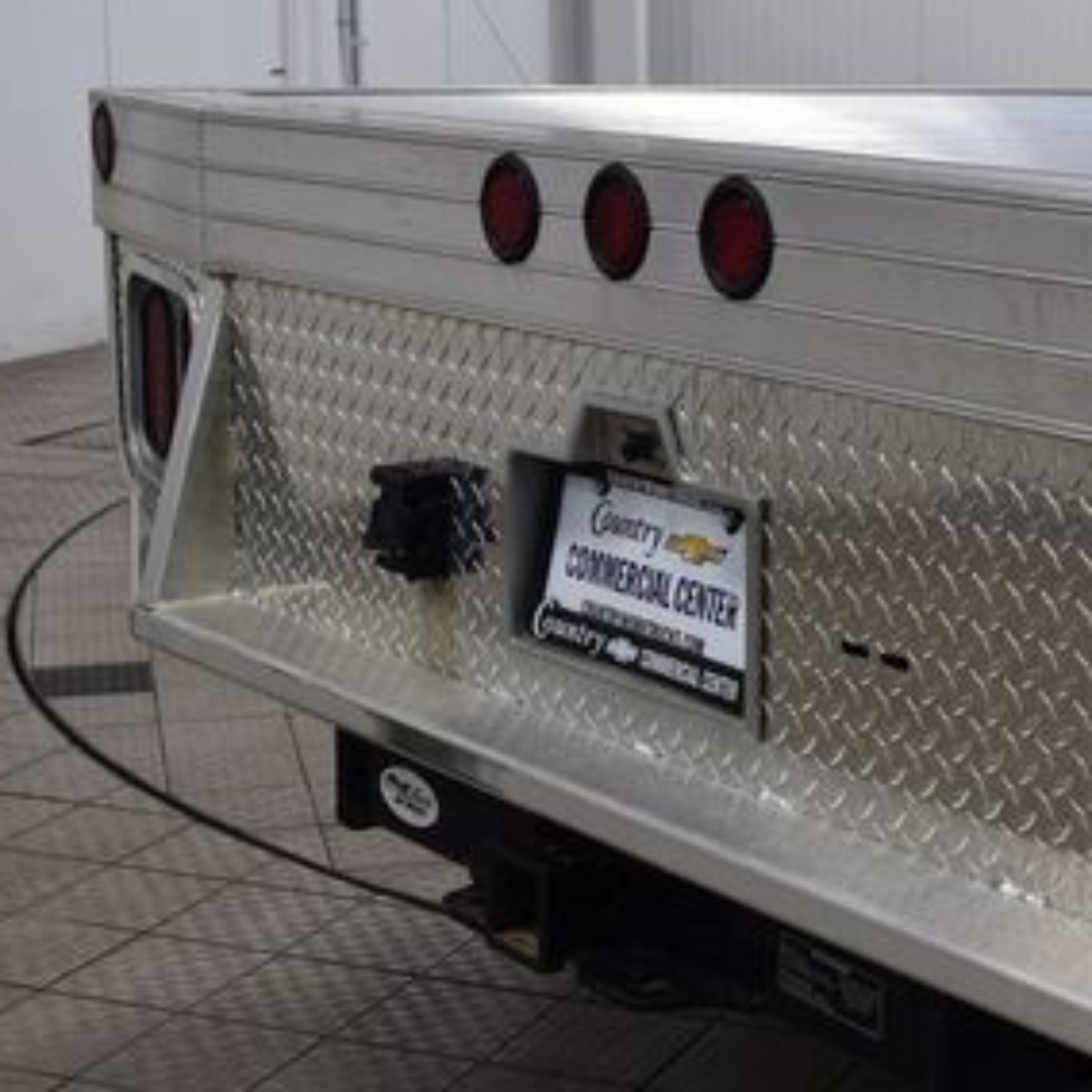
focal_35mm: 69
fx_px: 2463
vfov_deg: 25.0
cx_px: 1057
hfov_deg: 24.0
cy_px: 559
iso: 400
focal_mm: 24
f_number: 7.1
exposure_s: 1/25
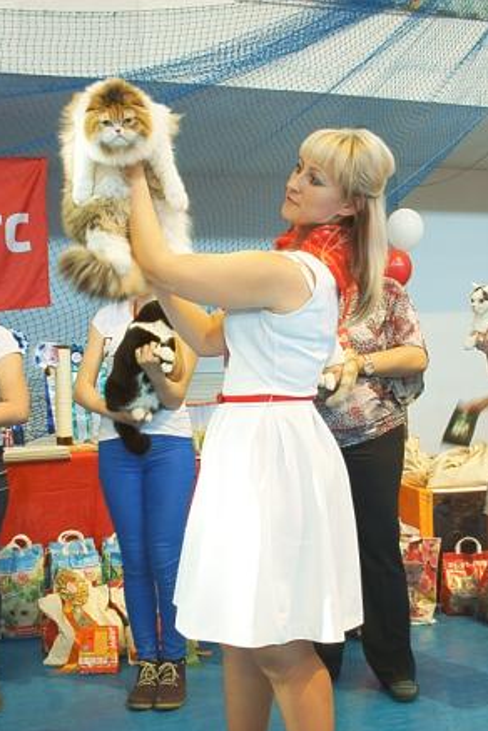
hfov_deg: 31.2
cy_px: 372
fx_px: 874
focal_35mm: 43
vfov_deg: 45.4
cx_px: 241
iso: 400
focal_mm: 28
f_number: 5.6
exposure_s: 1/15
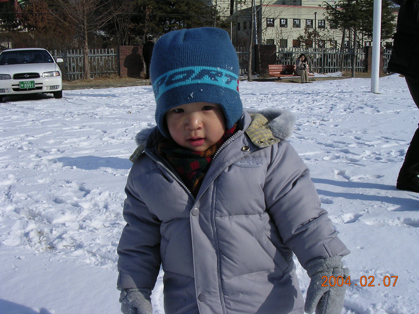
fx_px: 460
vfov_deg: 37.7
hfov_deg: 49.0
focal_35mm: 38
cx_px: 210
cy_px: 157
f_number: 5.6
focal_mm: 5.8
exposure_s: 1/566
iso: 100
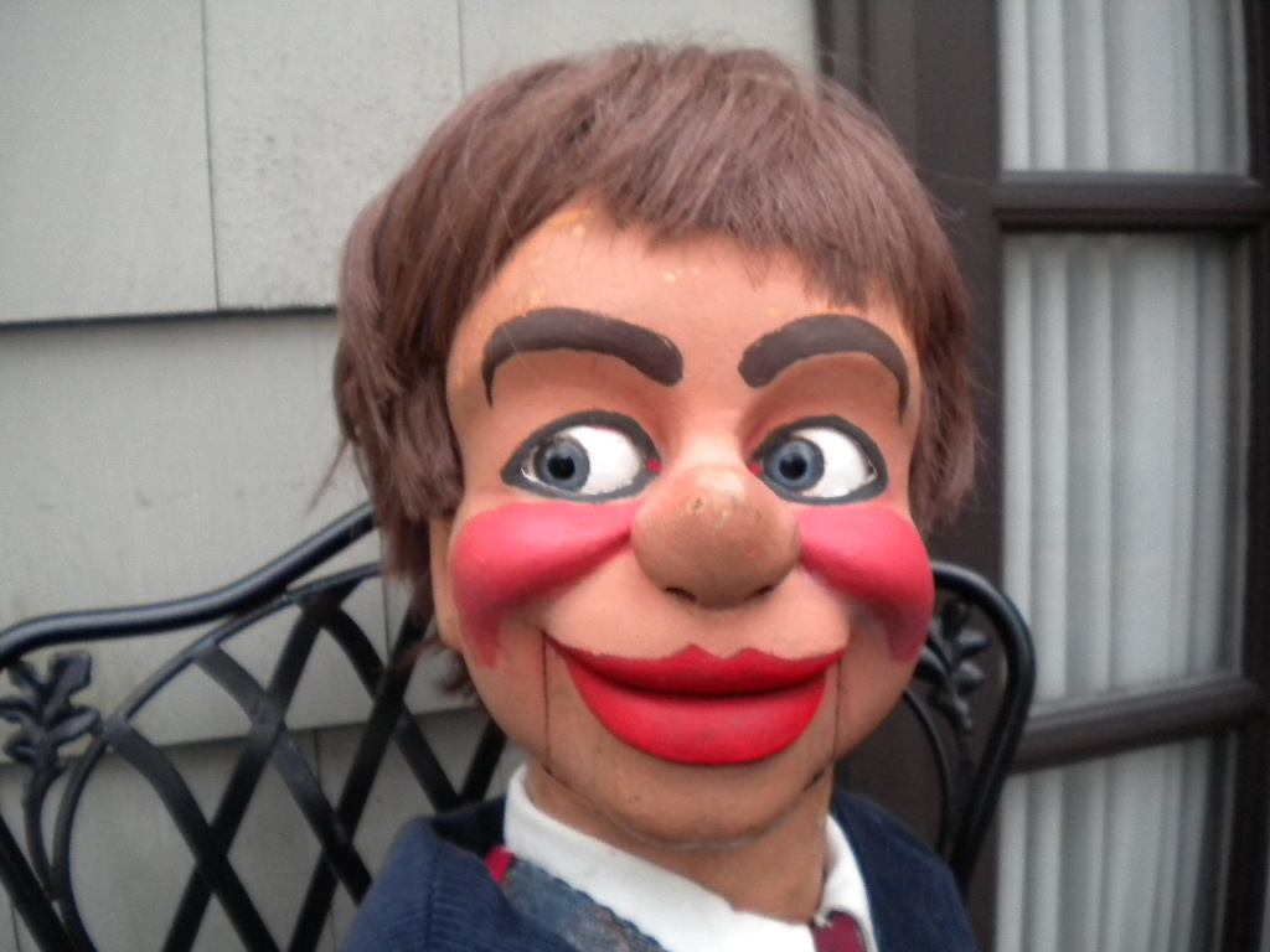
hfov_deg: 52.6
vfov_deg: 40.7
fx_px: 1284
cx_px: 635
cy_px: 476
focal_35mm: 35
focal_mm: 6.3
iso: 400
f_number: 3.1
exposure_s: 1/46.2
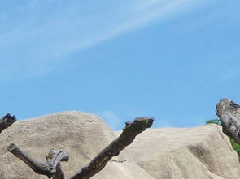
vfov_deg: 6.2
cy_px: 362
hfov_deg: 8.5
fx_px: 1615
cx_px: 152
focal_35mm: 233
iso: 100
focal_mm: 7.1
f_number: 4
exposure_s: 1/800
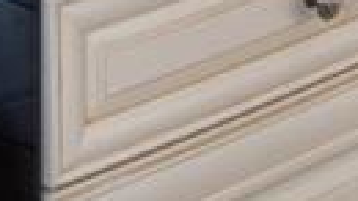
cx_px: 377
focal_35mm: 222
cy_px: -413
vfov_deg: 5.2
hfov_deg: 9.6
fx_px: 2107
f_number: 4
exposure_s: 1/60
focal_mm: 18
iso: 450
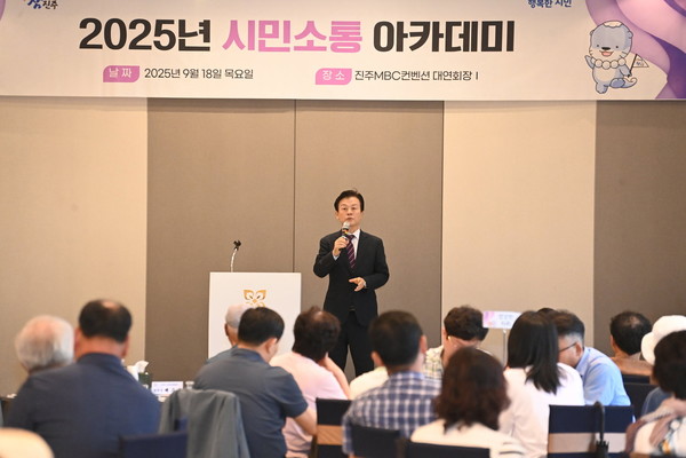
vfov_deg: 8.9
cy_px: 229
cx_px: 343
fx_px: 2953
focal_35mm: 155
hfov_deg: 13.2
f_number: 5.6
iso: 10000
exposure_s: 1/250
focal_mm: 155
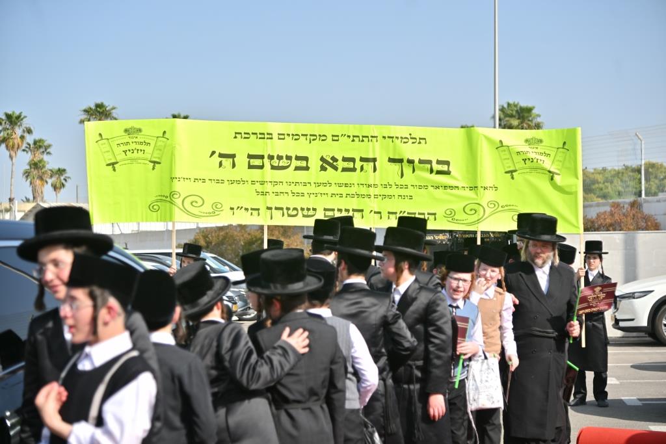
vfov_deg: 17.5
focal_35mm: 78
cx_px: 333
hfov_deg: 26.0
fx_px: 1443
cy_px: 222
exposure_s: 1/640
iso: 32
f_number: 4
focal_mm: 78
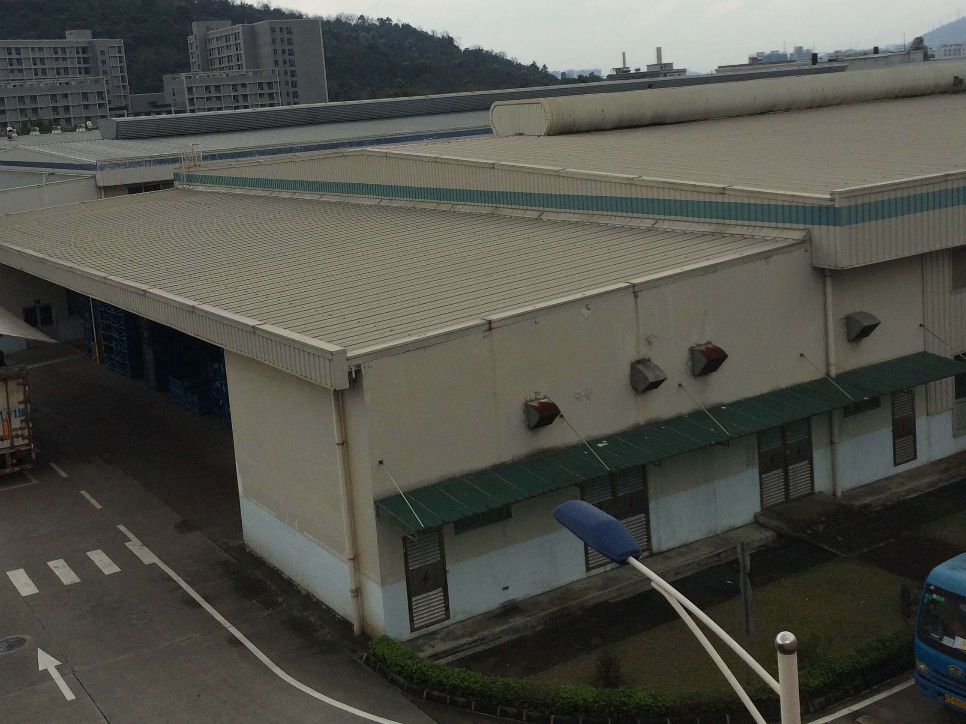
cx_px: 487
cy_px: 260
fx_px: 1172
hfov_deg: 44.8
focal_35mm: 42
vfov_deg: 34.1
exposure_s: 1/1580
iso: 32
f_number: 2.2
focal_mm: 4.15
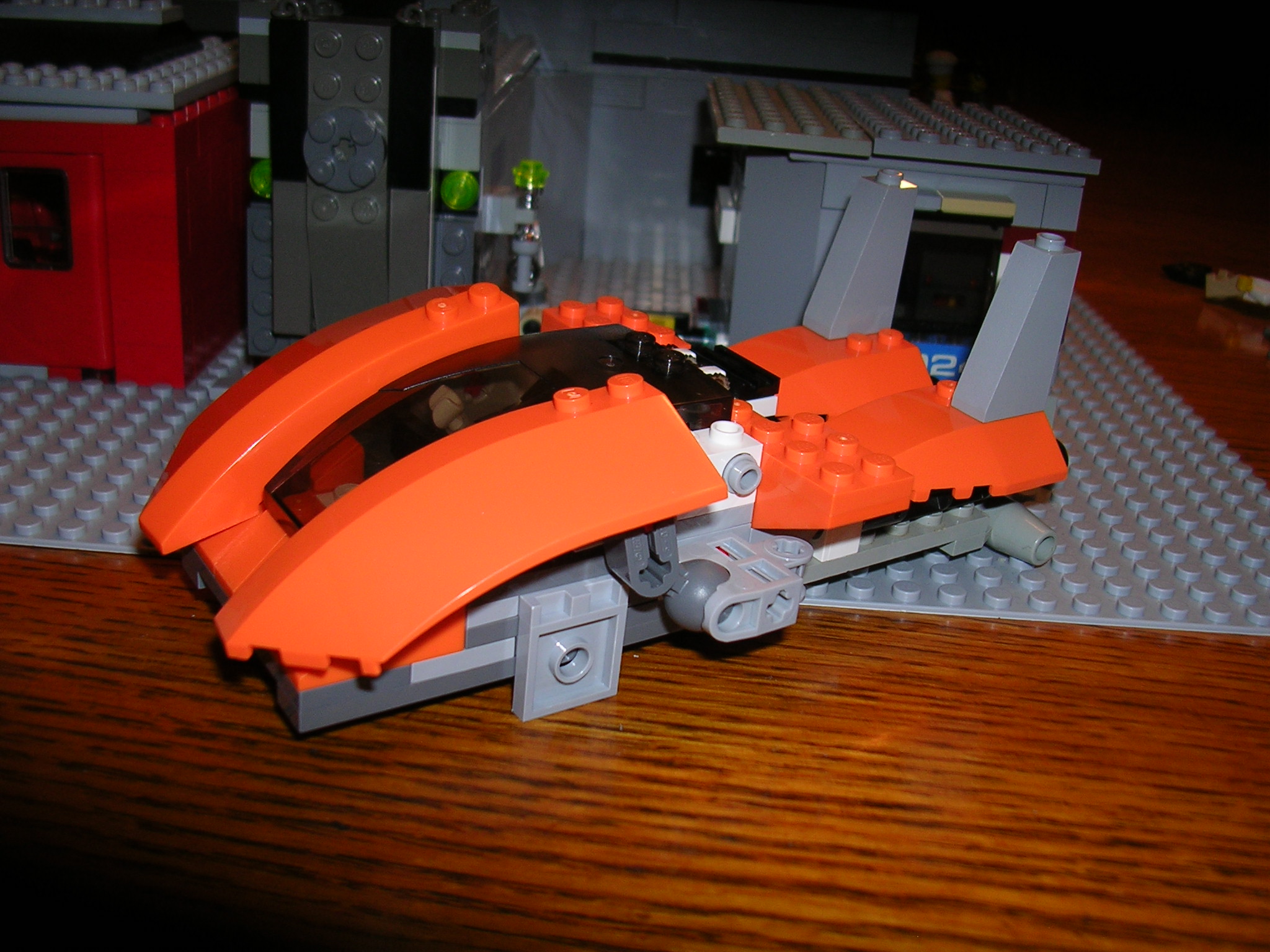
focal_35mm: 38
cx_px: 635
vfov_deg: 37.7
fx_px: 1394
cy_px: 476
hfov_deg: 49.0
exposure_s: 1/60.1
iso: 50
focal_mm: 5.8
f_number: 2.8
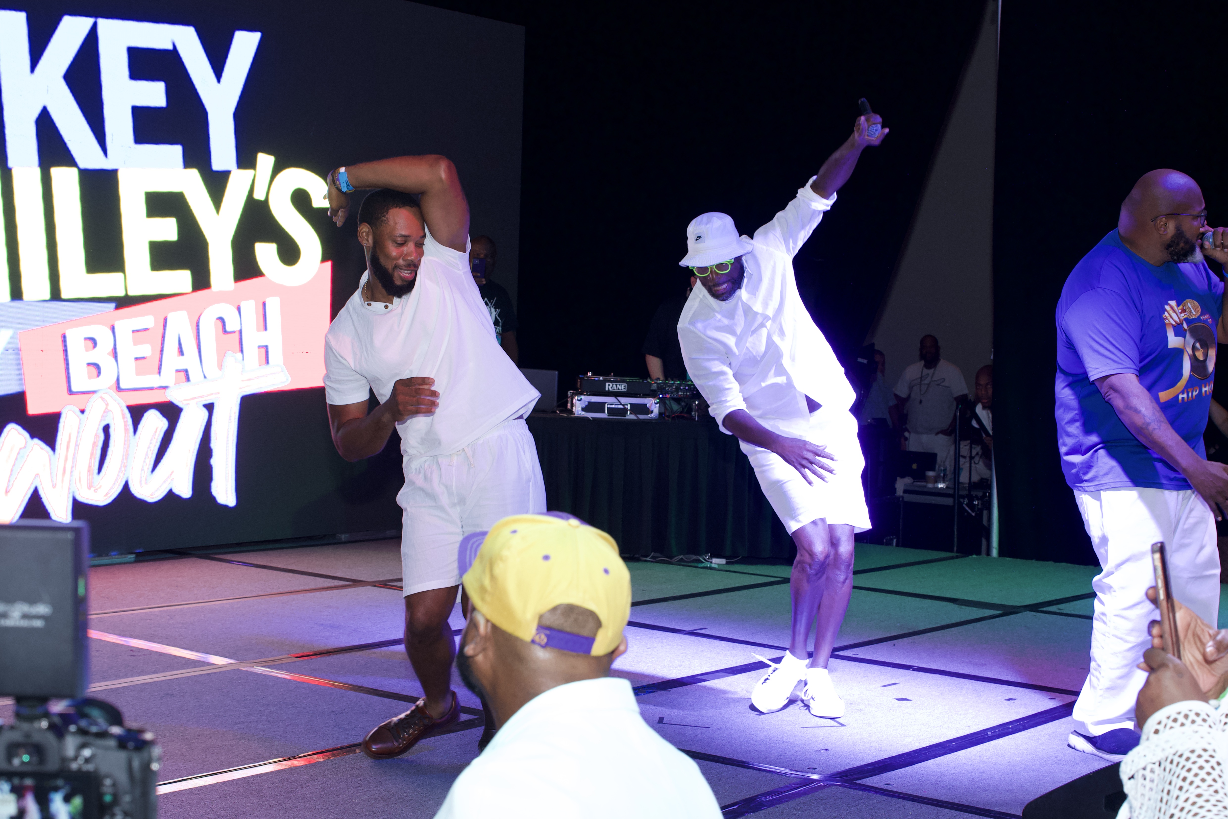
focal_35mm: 52
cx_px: 614
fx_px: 1774
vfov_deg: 26.0
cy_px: 410
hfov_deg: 38.2
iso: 1600
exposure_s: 1/200
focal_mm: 35
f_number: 5
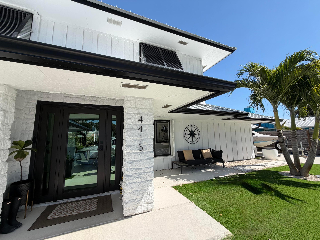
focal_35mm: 14
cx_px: 160
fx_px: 129
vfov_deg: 85.7
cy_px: 120
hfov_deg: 102.1
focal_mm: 2.22
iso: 20
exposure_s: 1/770
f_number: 2.2
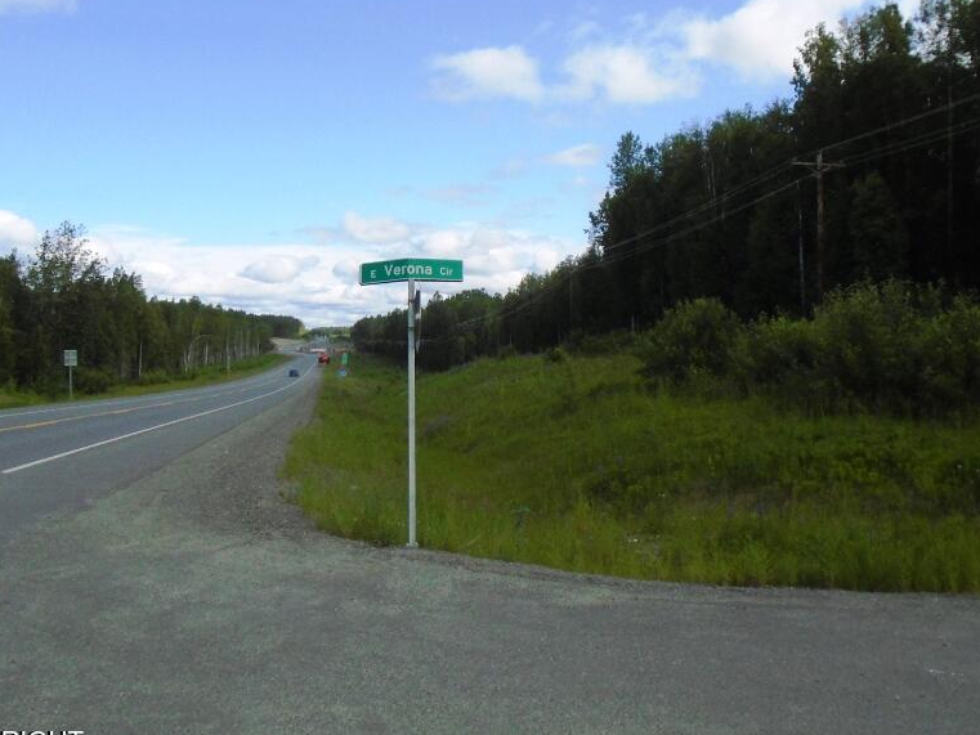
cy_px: 292
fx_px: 991
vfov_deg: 40.5
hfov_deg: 52.6
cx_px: 489
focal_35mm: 35
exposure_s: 1/250
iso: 100
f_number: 8
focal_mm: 4.6
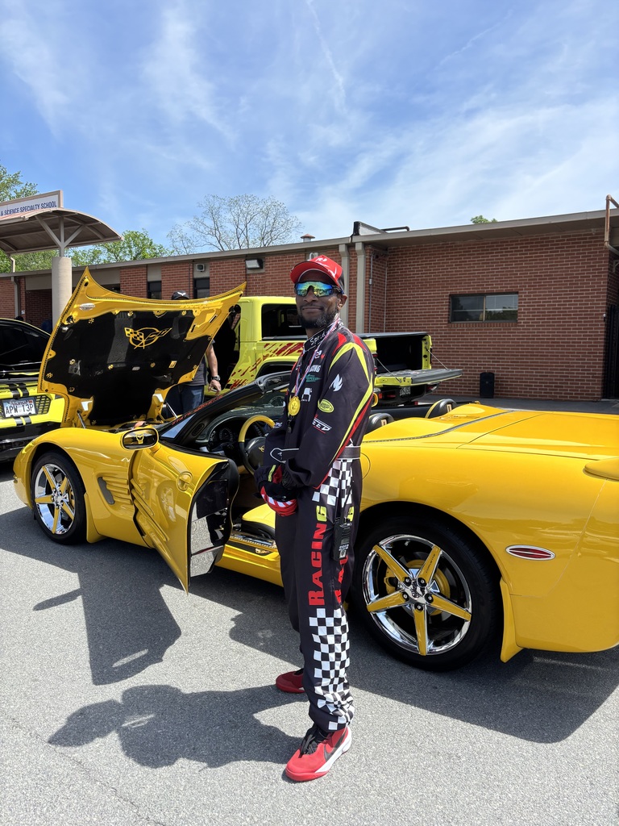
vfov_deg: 67.3
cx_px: 310
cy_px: 413
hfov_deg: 53.1
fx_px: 620
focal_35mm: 26
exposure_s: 1/2451
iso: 50
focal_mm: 5.96
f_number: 1.6
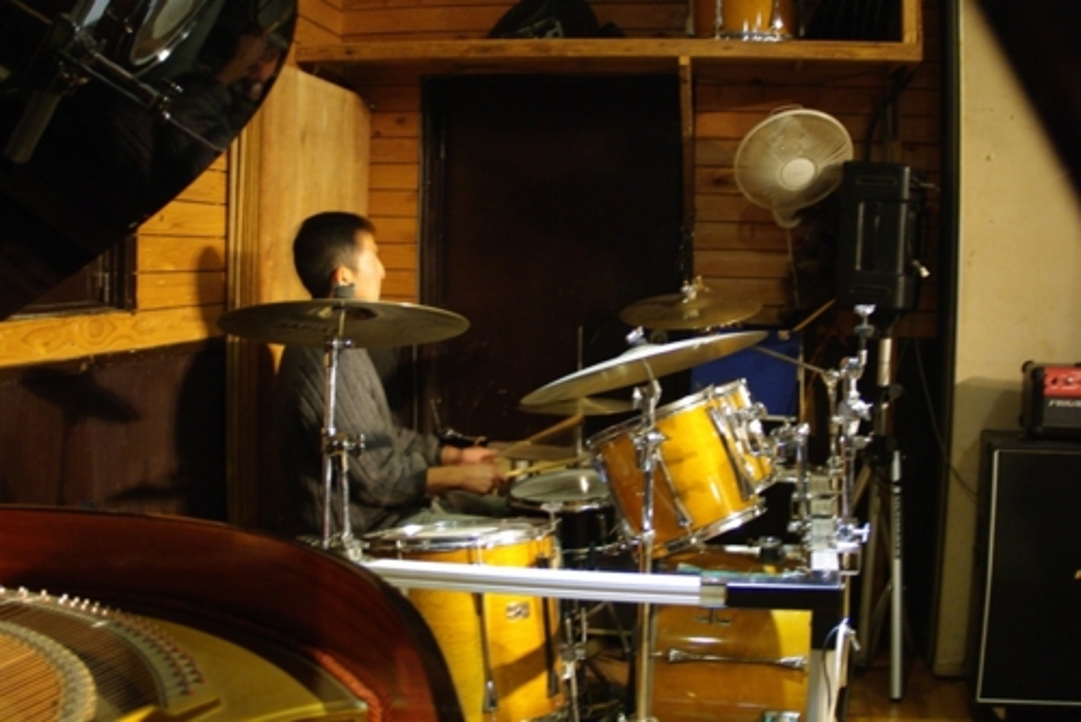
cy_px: 361
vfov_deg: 31.9
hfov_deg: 46.4
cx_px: 540
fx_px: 1262
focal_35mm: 42
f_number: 4.5
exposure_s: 1/4
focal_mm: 28
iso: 800
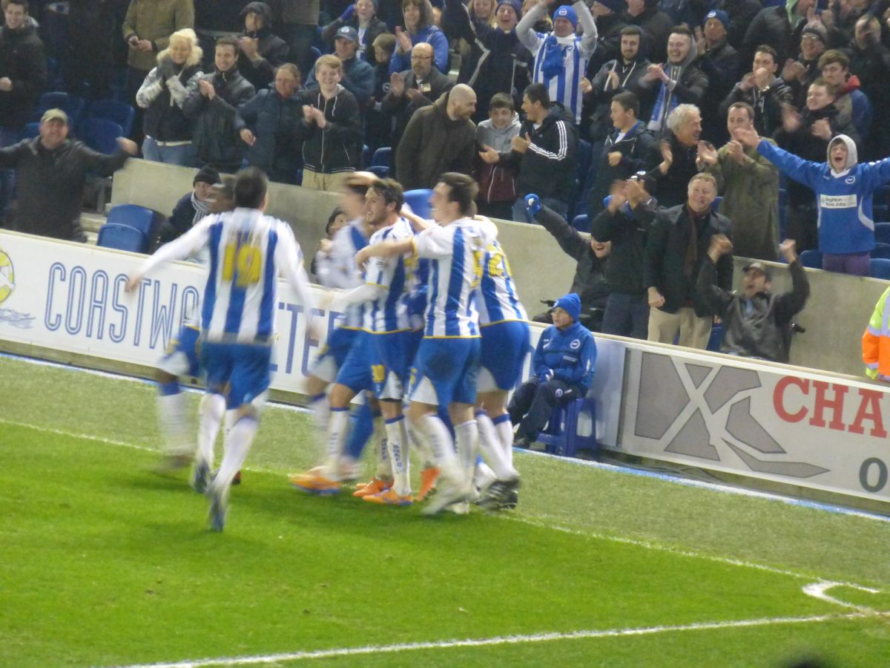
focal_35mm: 289
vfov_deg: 5.1
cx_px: 445
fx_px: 7430
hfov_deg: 6.9
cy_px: 334
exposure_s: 1/25
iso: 1600
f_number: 5.9
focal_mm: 51.5
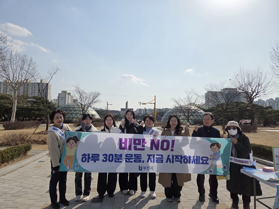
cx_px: 140
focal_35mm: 23
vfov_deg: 58.9
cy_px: 104
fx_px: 185
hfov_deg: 73.9
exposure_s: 1/7891
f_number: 1.8
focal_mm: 5.4
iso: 50
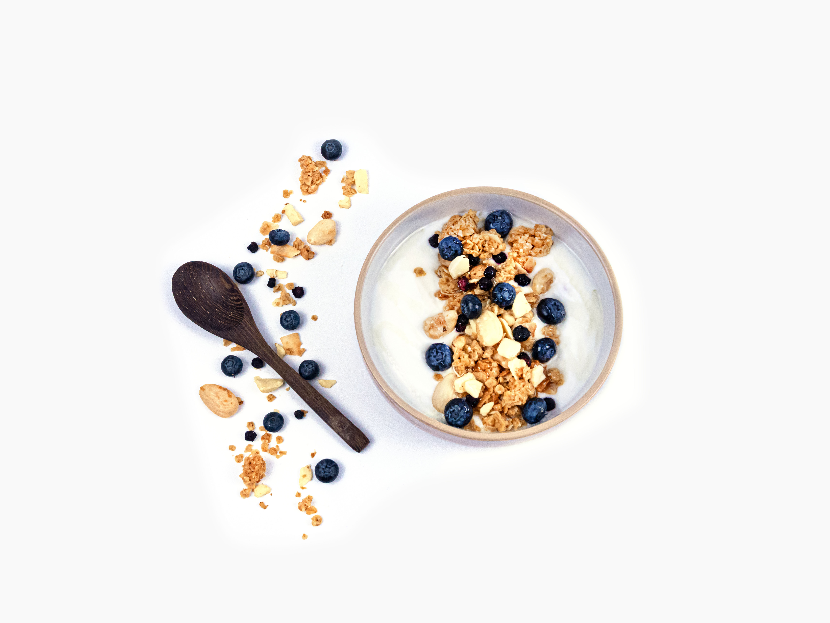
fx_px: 959
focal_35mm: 40
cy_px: 312
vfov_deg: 36.0
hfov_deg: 46.8
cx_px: 415
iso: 1600
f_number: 8
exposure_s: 1/160
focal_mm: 20
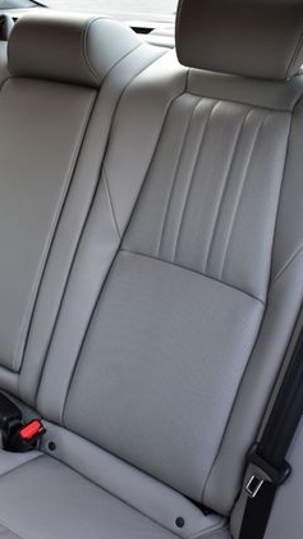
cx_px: 79
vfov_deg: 47.3
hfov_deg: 27.4
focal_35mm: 43
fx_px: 614
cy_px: 268
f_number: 6.3
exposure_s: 1/20
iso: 400
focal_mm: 18
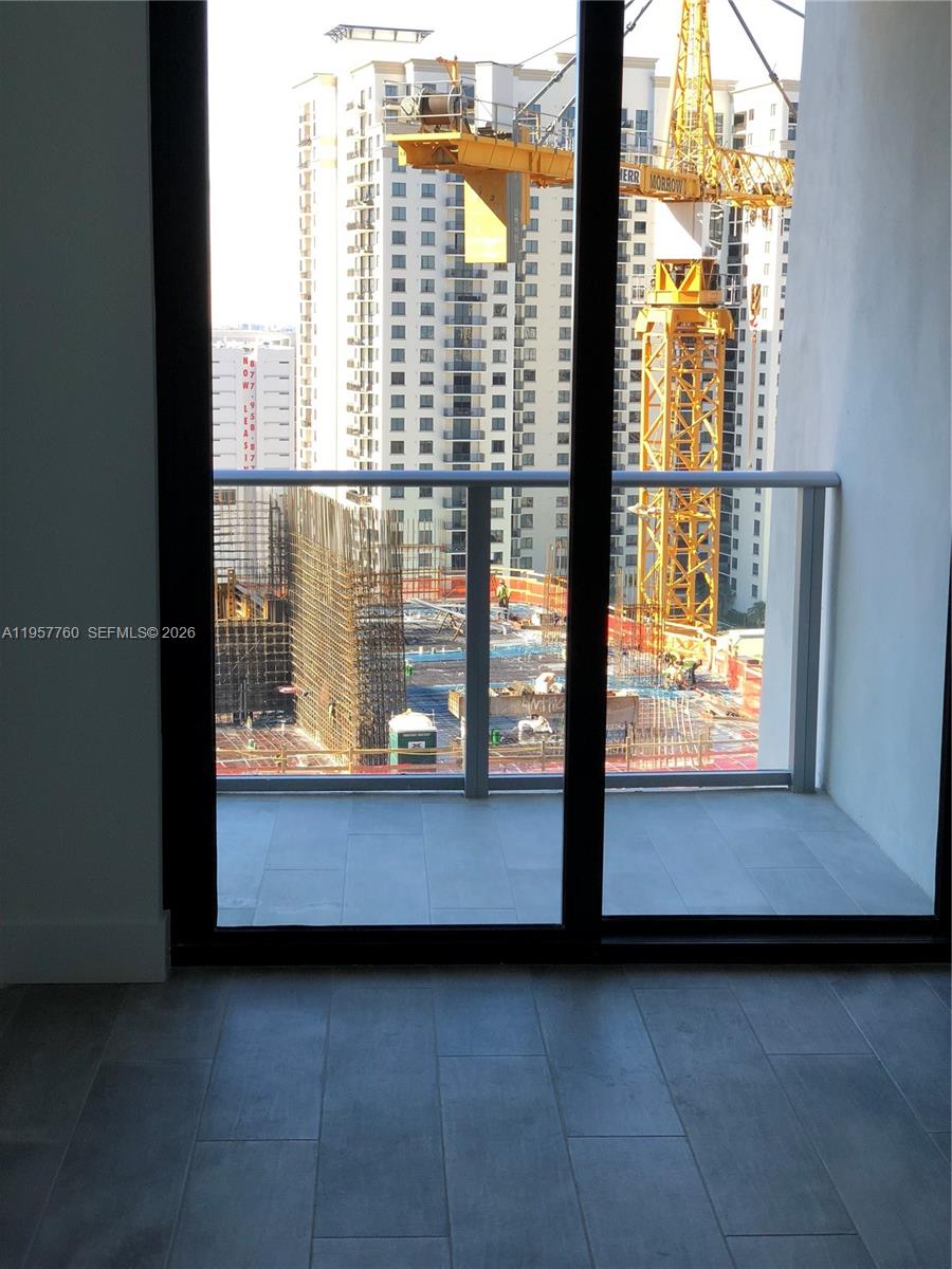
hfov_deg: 28.0
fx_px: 1907
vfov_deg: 36.8
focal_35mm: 52
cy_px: 634
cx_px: 476
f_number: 2.4
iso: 25
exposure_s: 1/60
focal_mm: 6
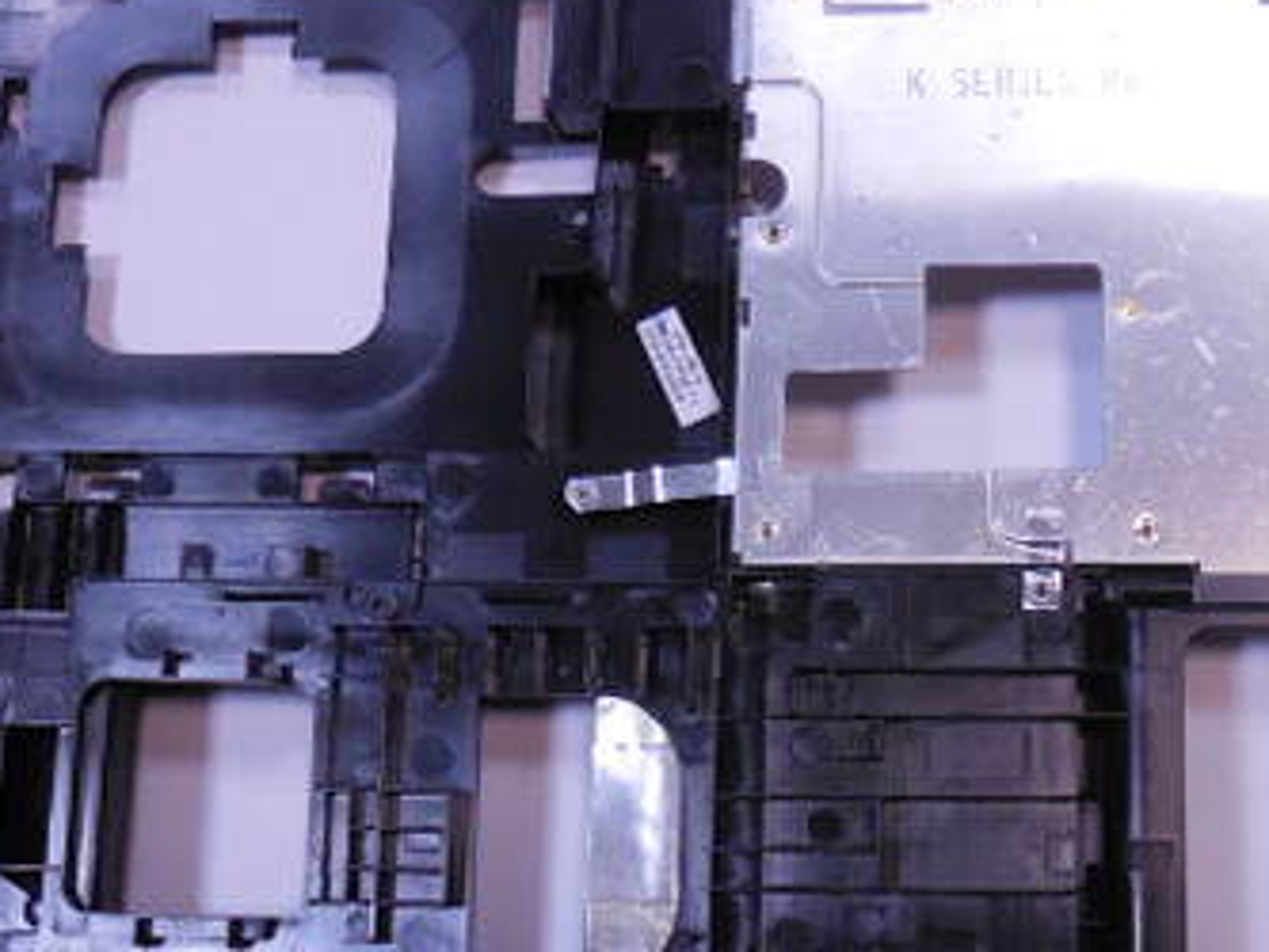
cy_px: 586
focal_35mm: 50
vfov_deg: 29.0
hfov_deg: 37.7
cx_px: 854
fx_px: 1834
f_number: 3.5
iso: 800
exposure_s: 1/125
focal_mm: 4.6
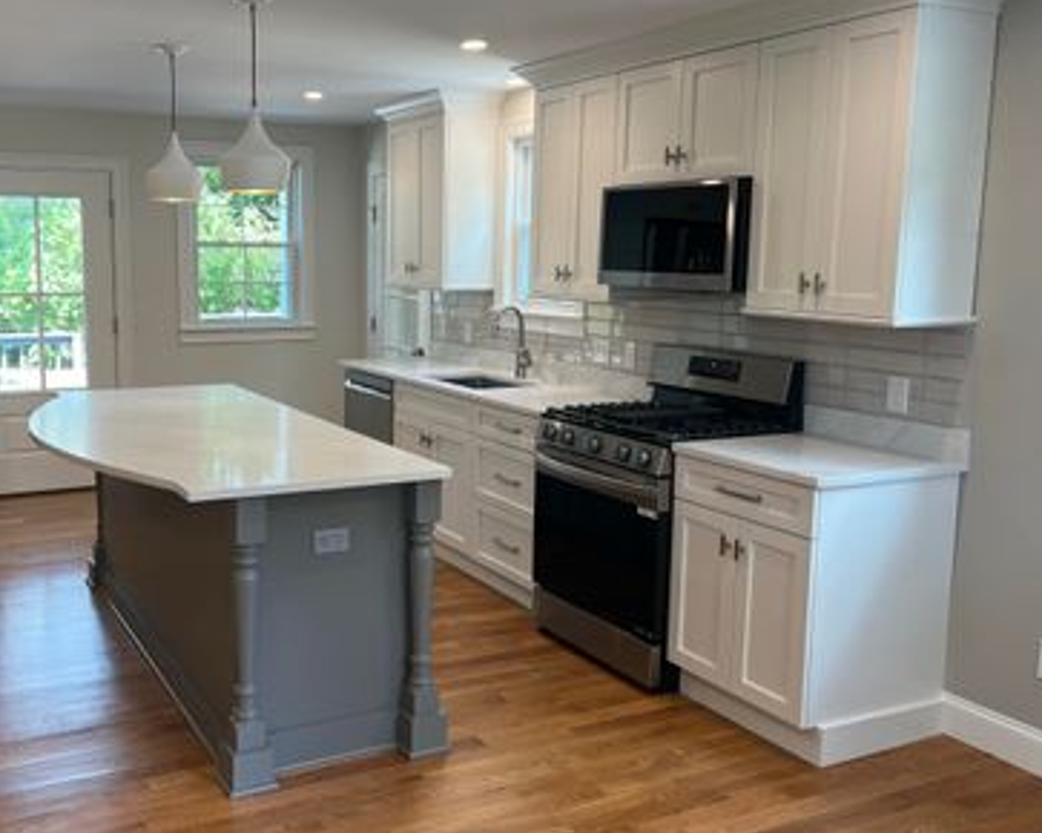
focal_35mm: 35
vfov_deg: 42.2
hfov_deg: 50.7
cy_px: 389
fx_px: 1079
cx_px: 350
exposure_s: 1/120
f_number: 1.5
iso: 64
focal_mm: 5.7
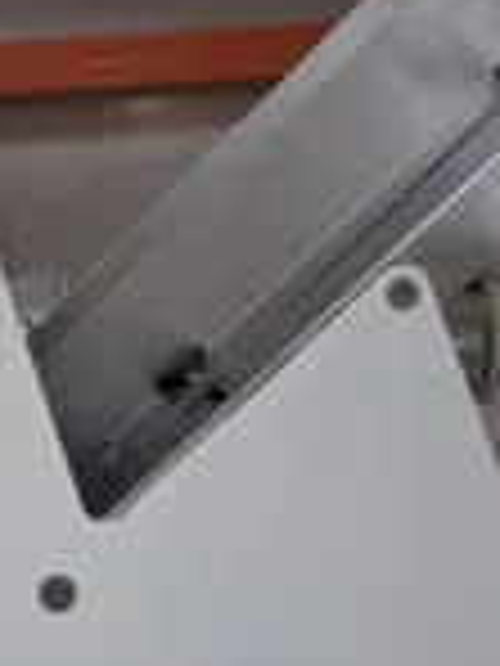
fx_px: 1406
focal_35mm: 73
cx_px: -50
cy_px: 513
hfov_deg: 19.3
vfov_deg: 26.3
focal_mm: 4
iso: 400
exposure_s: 1/50
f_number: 1.8
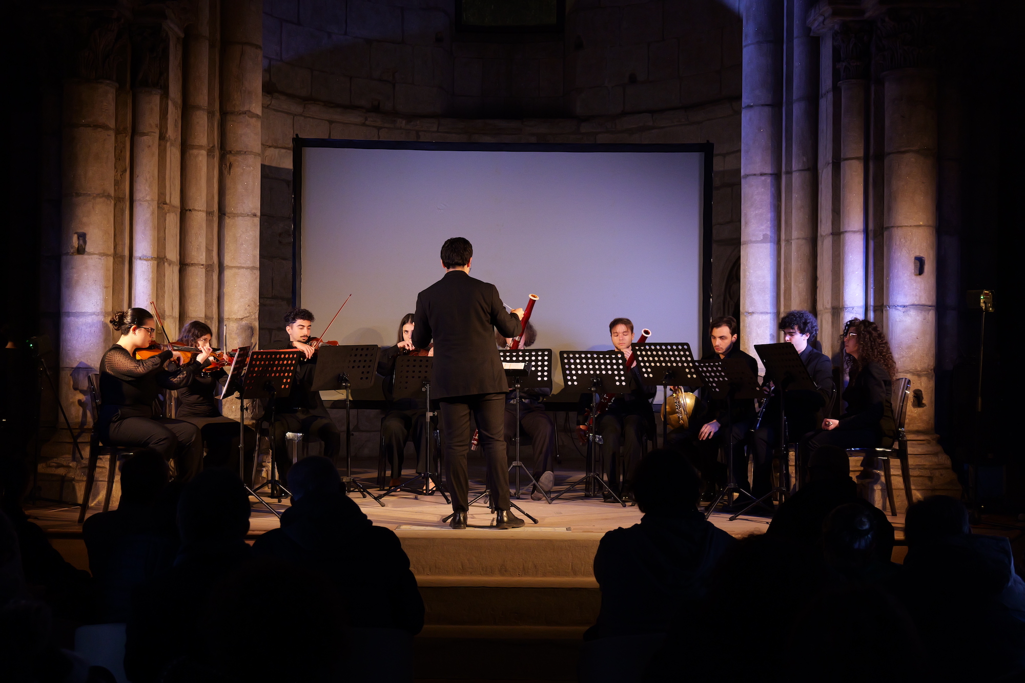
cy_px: 342
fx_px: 1366
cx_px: 512
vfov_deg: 28.1
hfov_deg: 41.1
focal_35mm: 48
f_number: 5.2
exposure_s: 1/80
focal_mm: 48
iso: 4000
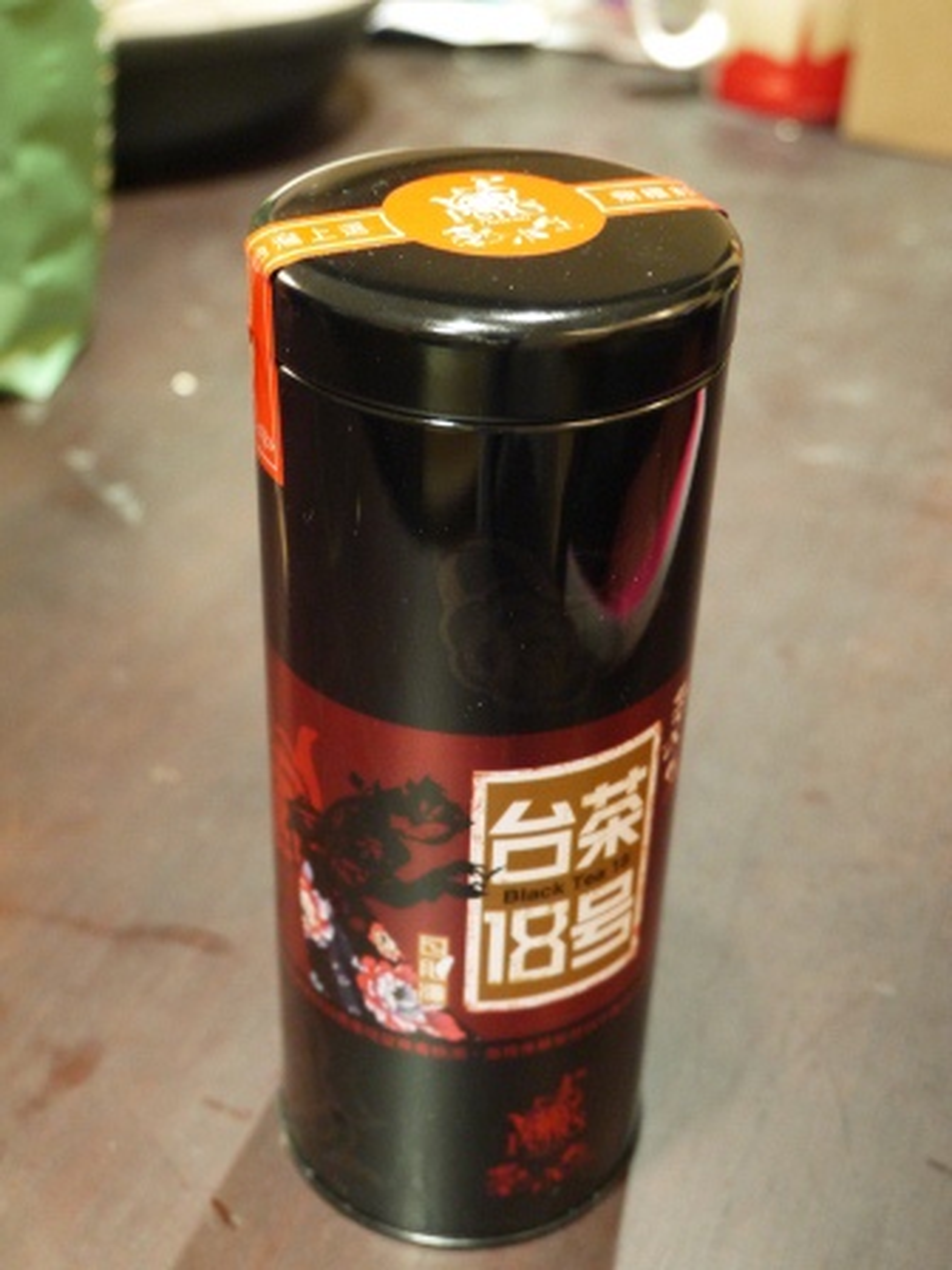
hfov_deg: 29.1
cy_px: 635
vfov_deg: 38.2
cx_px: 476
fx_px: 1833
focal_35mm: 50
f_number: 4.9
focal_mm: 25
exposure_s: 1/10
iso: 1600
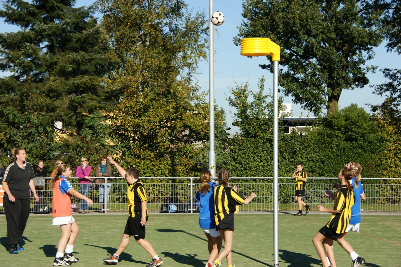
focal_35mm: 82
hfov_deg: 24.6
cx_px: 200
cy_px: 134
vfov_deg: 16.5
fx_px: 919
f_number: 7.1
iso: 100
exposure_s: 1/320
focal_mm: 55
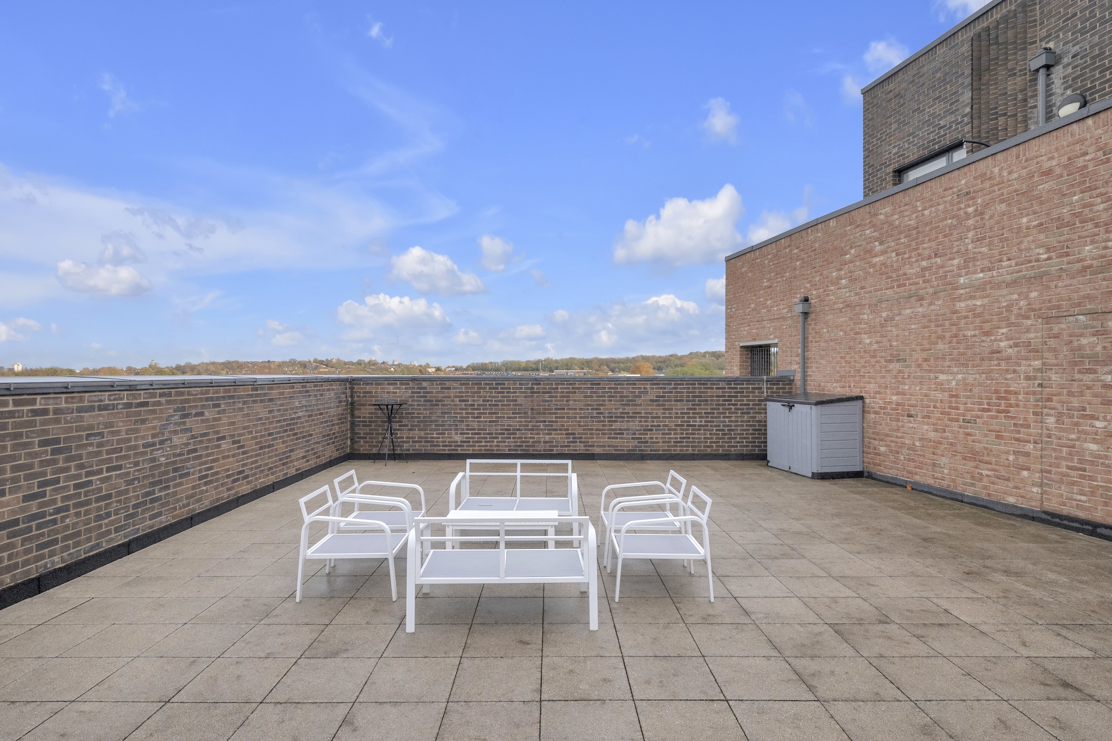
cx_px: 556
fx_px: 587
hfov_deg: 86.9
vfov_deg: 64.6
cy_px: 370
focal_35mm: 19
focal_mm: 19
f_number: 8
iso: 1600
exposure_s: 1/400
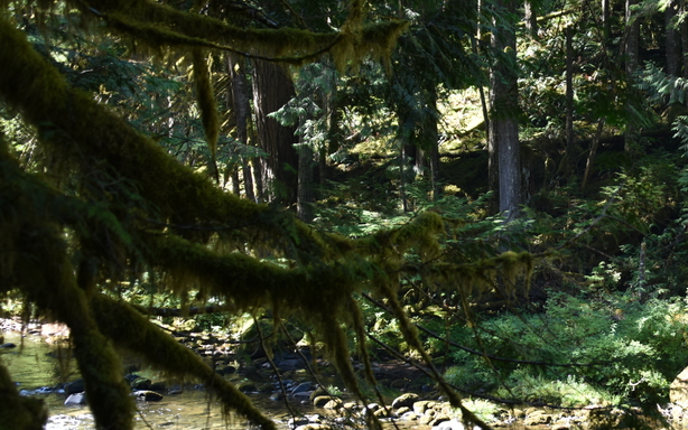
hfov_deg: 29.0
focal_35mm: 68
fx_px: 1275
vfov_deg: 19.1
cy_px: 301
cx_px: 622
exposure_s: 1/80
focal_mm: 32
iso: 100
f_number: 4.5
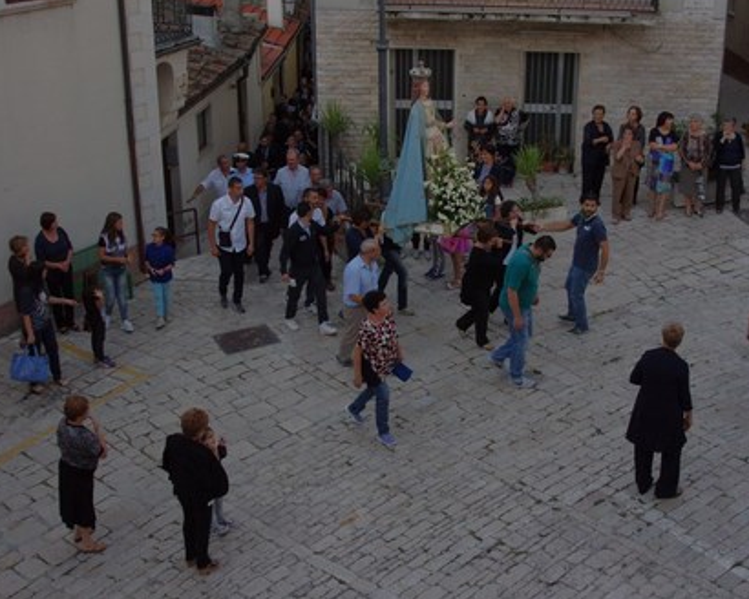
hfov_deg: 38.7
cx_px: 417
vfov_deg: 31.5
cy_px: 299
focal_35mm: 48
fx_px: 1064
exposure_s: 1/200
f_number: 6.3
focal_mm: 28
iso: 1600
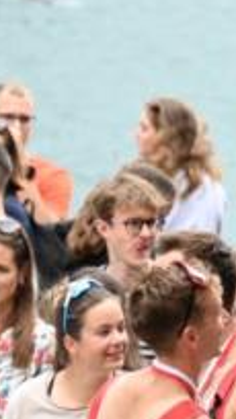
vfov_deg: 4.2
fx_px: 5709
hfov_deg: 2.4
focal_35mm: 514
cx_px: 324
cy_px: 249
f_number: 6.3
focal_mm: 200
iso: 400
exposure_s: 1/320
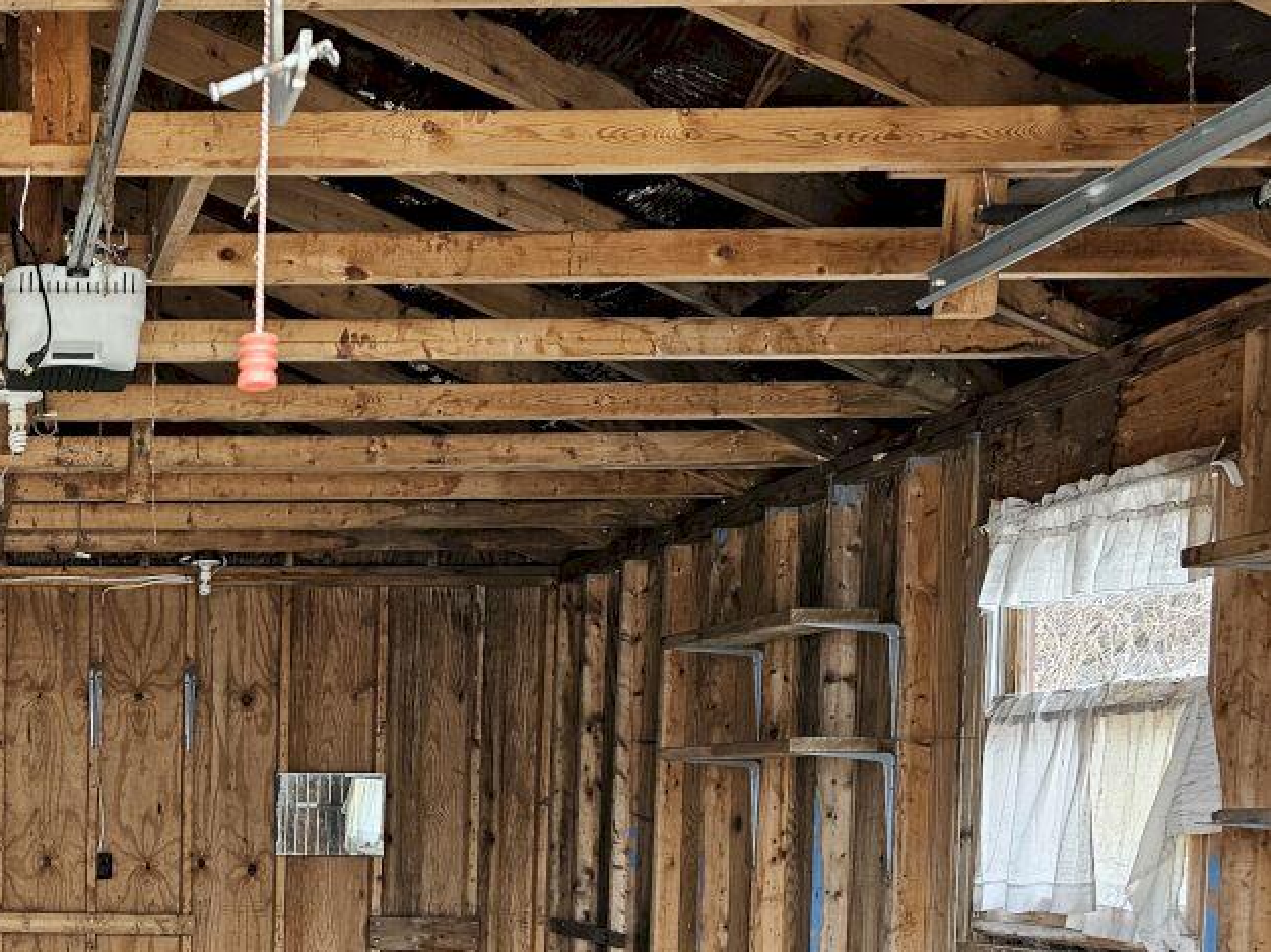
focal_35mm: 49
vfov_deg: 28.3
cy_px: 895
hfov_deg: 34.4
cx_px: -80
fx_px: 1798
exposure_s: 1/120
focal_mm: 6.3
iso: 250
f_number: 1.7
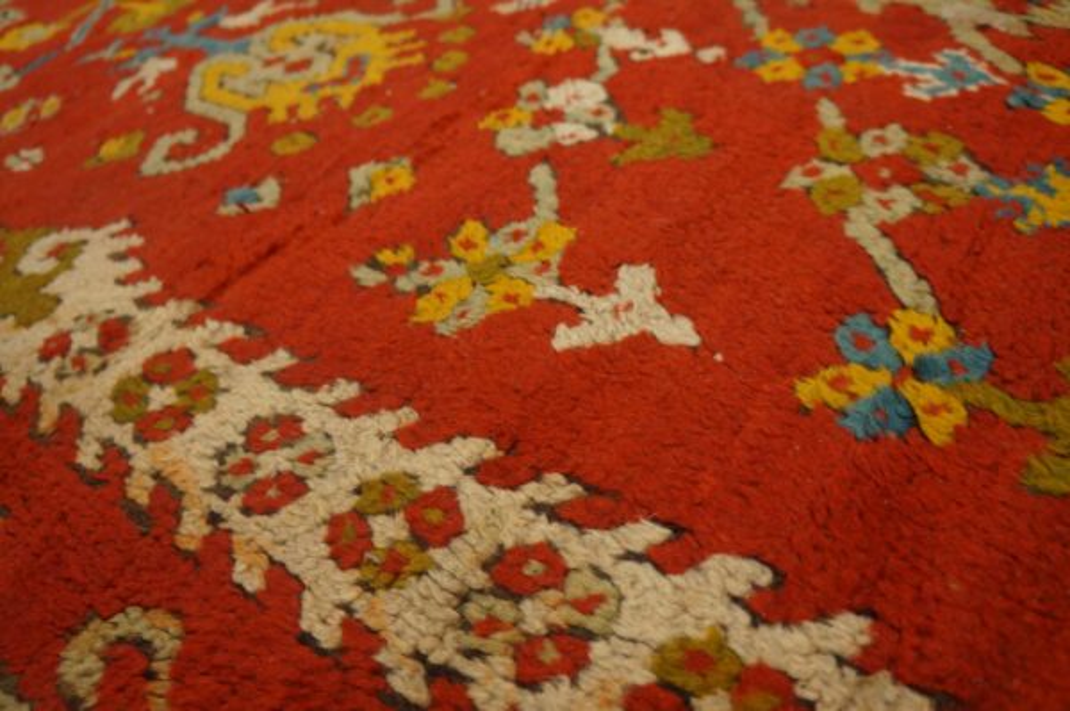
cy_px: 356
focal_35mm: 27
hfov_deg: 67.4
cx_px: 535
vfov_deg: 47.9
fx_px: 802
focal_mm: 18
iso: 800
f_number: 4
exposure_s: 1/60
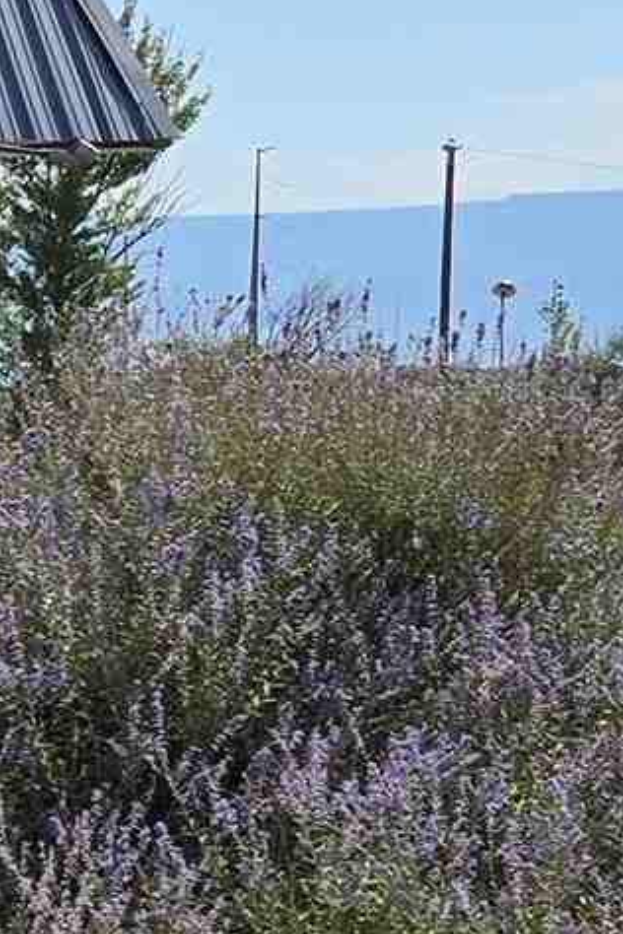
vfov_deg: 13.2
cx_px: -1960
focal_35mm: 155
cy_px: 749
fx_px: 4023
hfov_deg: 6.7
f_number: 1.7
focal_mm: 6.3
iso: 12
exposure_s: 1/965
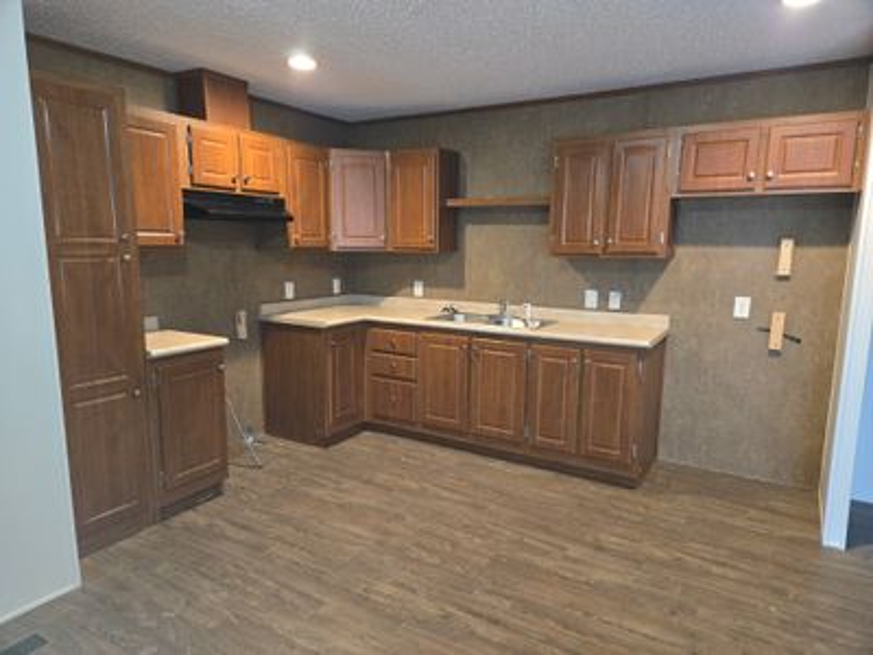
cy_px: 328
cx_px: 436
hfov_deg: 73.9
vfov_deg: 58.9
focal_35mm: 23
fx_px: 580
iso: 160
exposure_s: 1/17.2
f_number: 1.8
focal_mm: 5.4
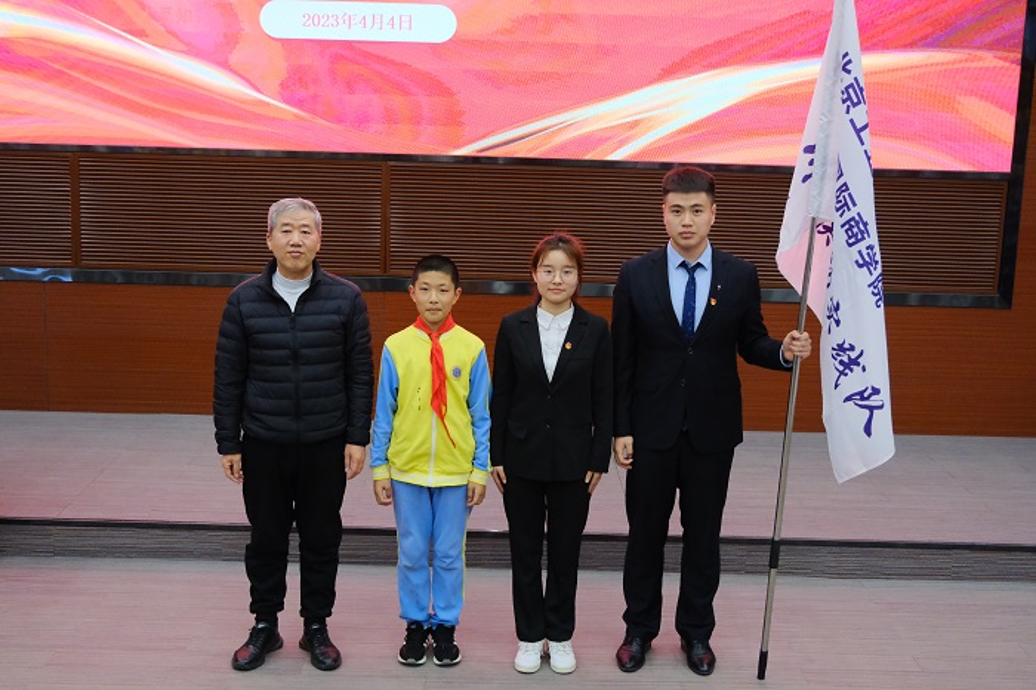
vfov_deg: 29.2
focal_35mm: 46
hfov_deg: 42.8
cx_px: 518
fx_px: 1323
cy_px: 345
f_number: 4
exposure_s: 1/200
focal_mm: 30.8
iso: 6400
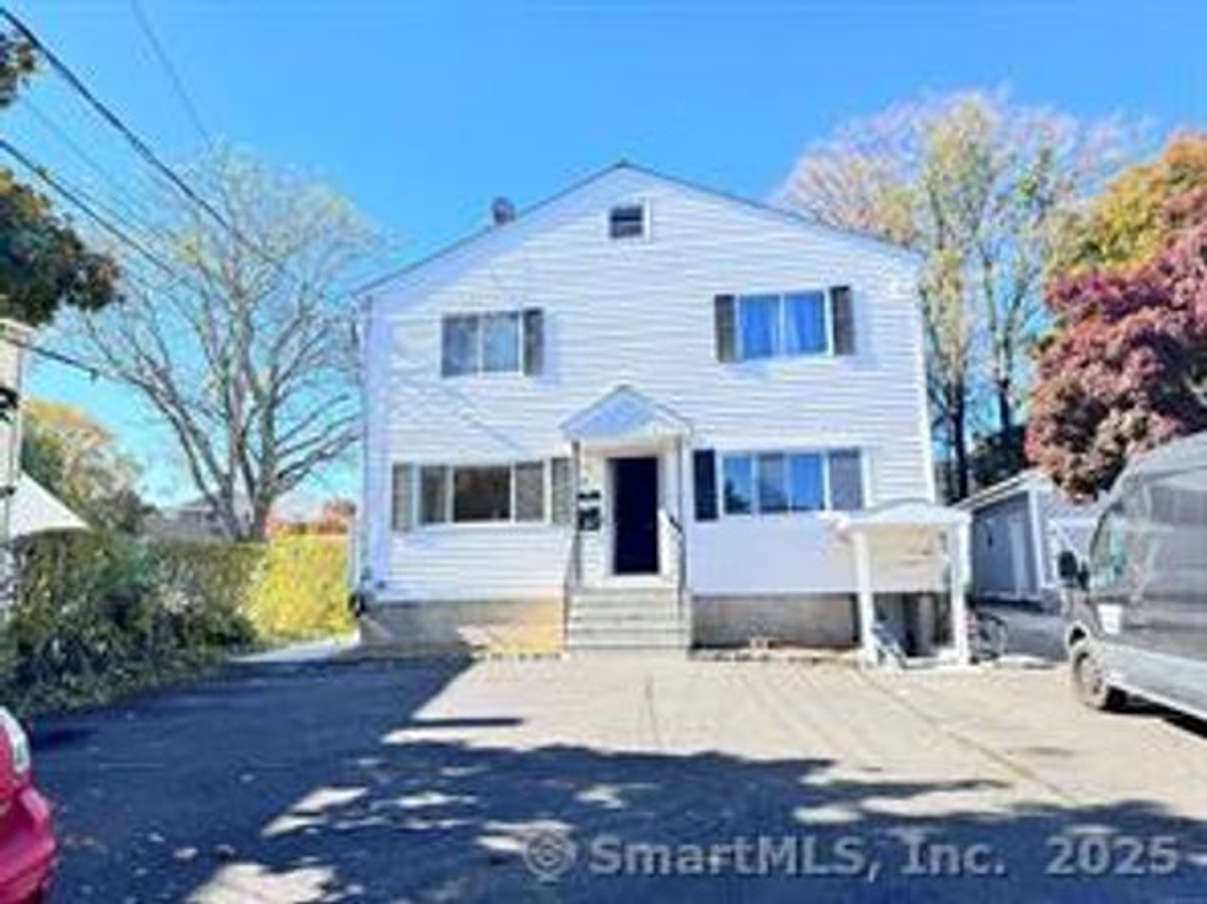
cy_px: 452
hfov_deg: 71.6
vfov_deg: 56.8
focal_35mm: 24
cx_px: 604
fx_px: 837
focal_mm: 6.76
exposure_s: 1/782
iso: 80
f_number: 1.78
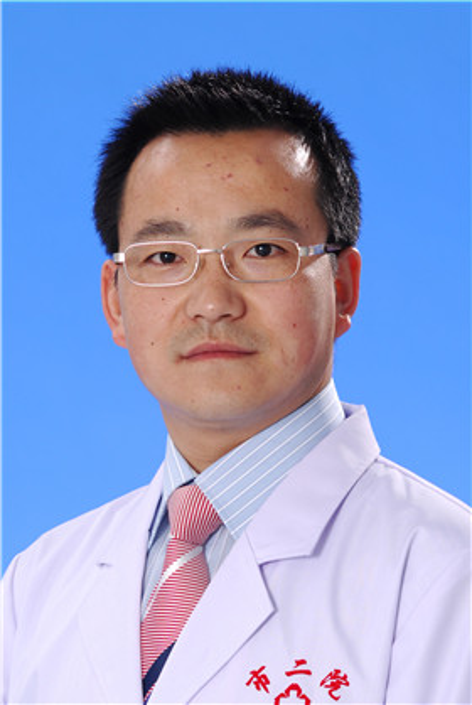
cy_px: 352
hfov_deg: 8.2
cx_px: 236
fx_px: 3293
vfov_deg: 12.2
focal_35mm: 168
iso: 200
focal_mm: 112
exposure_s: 1/125
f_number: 8
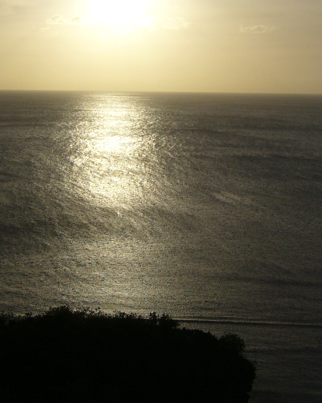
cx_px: 128
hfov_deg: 22.8
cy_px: 156
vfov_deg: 28.2
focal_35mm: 67
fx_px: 799
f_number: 5.6
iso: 80
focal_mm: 5.8
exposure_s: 1/2000
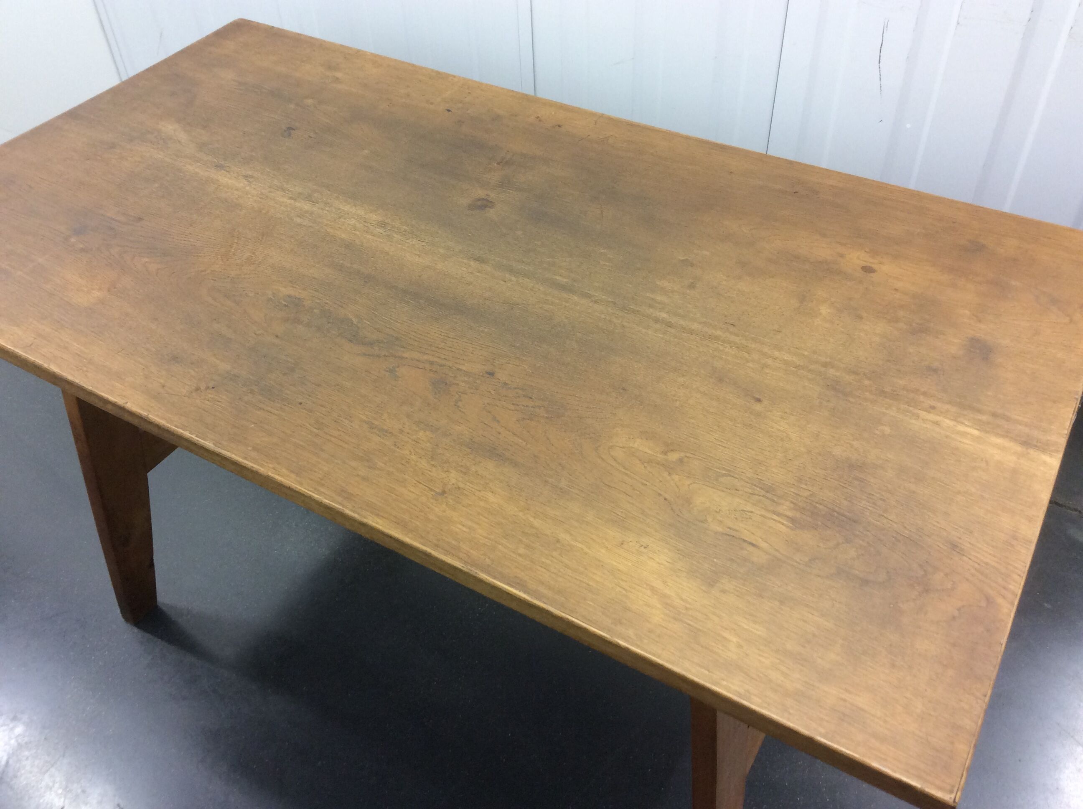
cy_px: 404
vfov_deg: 44.1
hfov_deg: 56.9
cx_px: 542
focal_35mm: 32
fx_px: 1000
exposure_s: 1/25
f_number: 2.4
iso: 64
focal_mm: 3.3
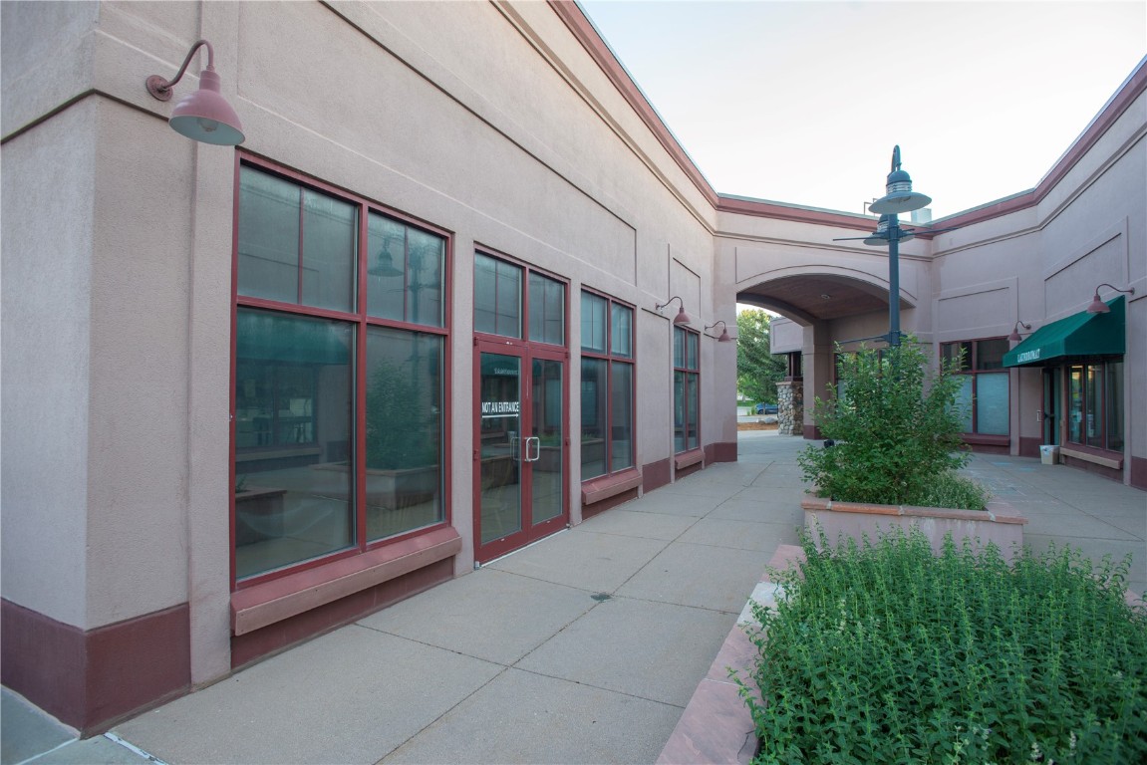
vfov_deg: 70.5
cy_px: 382
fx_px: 542
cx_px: 574
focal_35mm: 17
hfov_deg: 93.3
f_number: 6.3
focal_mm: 17
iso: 320
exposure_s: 1/80
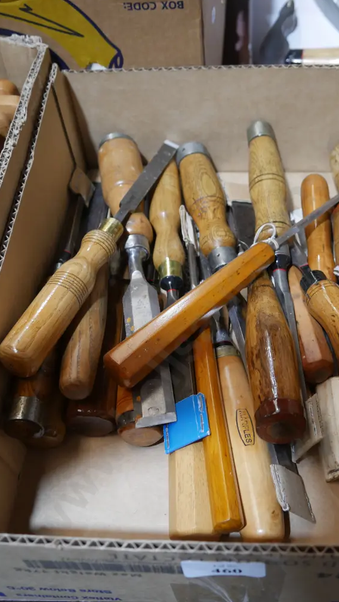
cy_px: 297
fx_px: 671
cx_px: 226
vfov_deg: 48.4
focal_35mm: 42
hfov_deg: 28.2
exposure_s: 1/60
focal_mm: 19
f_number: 4.1
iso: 400
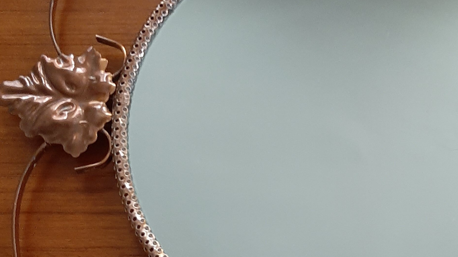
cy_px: 177
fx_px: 741
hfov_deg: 33.7
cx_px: 340
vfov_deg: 19.6
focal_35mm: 61
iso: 200
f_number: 1.7
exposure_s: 1/50
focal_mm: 3.93
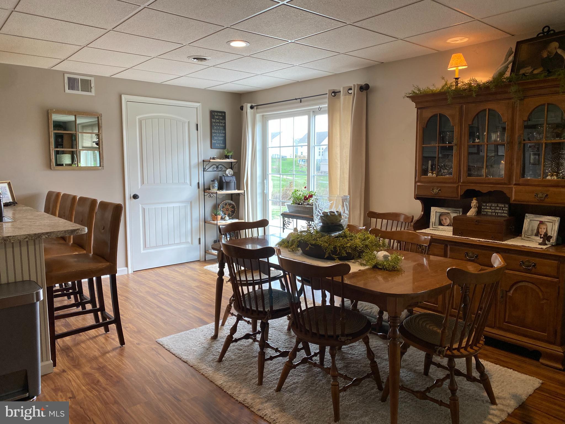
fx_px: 424
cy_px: 212
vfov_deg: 53.1
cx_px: 282
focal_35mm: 26
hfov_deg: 67.3
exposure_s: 1/120
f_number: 1.8
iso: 100
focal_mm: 4.25
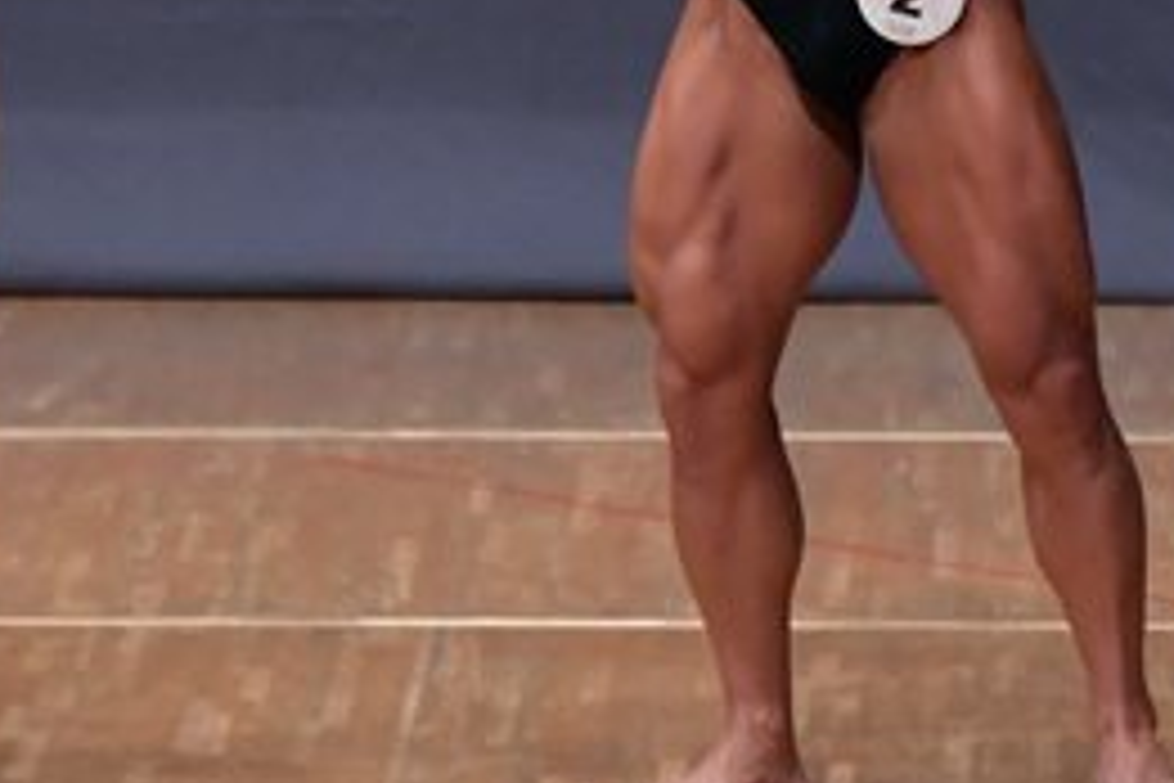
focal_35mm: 758
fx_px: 24717
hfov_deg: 2.7
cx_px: 1257
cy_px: 32
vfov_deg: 1.8
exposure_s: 1/400
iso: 6400
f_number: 5.6
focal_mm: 170
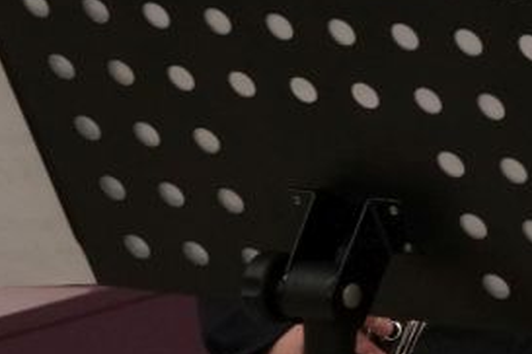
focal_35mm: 382
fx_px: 5646
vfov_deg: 3.6
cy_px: 35
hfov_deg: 5.3
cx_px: 1159
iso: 1600
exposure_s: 1/200
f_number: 4.5
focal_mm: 46.8
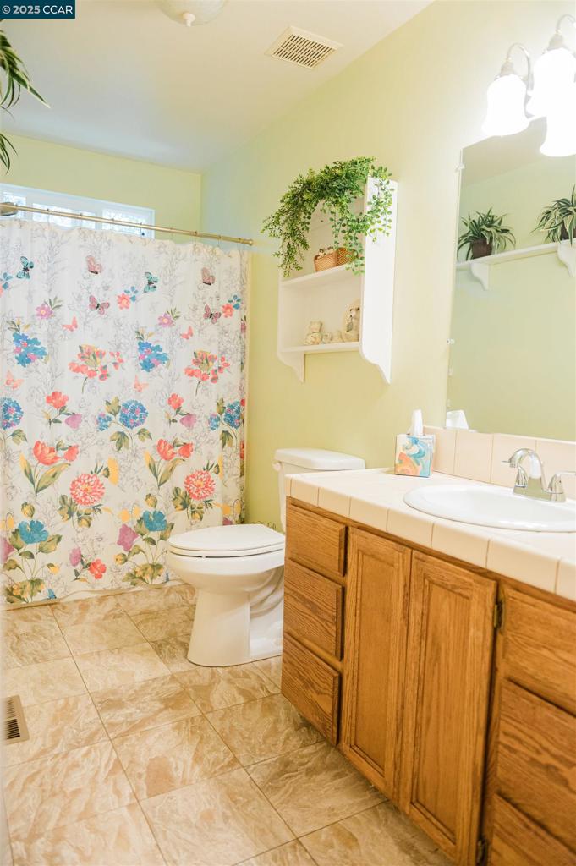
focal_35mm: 24
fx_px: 577
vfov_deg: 73.8
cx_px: 288
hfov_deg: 53.1
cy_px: 433
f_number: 2.8
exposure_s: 1/200
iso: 2500
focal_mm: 24
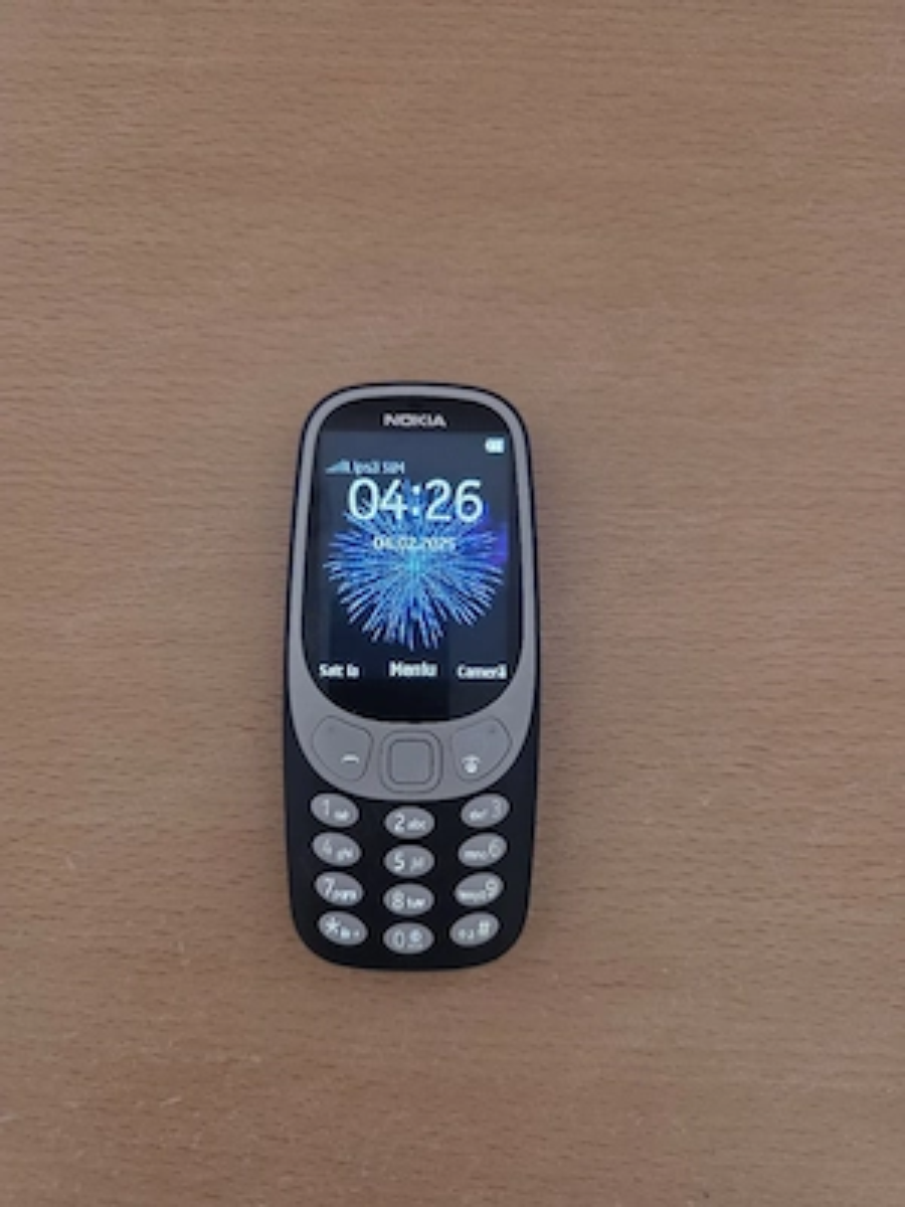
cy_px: 604
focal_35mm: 23
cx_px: 452
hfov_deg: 58.9
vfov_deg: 73.9
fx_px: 802
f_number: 1.7
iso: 320
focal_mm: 6.3
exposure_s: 1/66.2
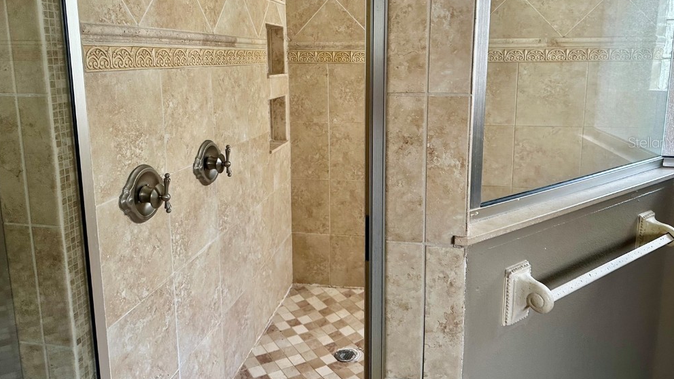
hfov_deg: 69.9
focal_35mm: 27
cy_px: 142
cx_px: 344
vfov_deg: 42.6
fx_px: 483
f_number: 1.78
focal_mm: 6.86
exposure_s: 1/63
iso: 250
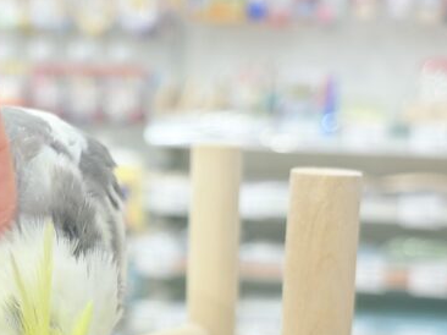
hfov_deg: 21.3
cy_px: 290
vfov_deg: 16.1
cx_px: 83
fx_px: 1174
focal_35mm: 91
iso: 64
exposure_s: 1/50
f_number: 1.6
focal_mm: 5.96
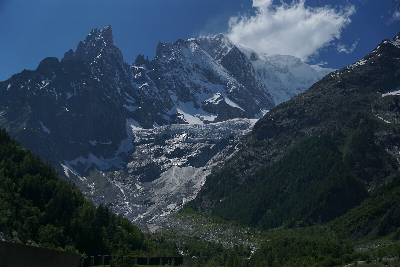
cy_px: 134
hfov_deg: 37.9
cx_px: 200
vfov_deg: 25.8
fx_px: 583
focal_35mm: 52
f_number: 2.8
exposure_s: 1/8000
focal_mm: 35
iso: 100
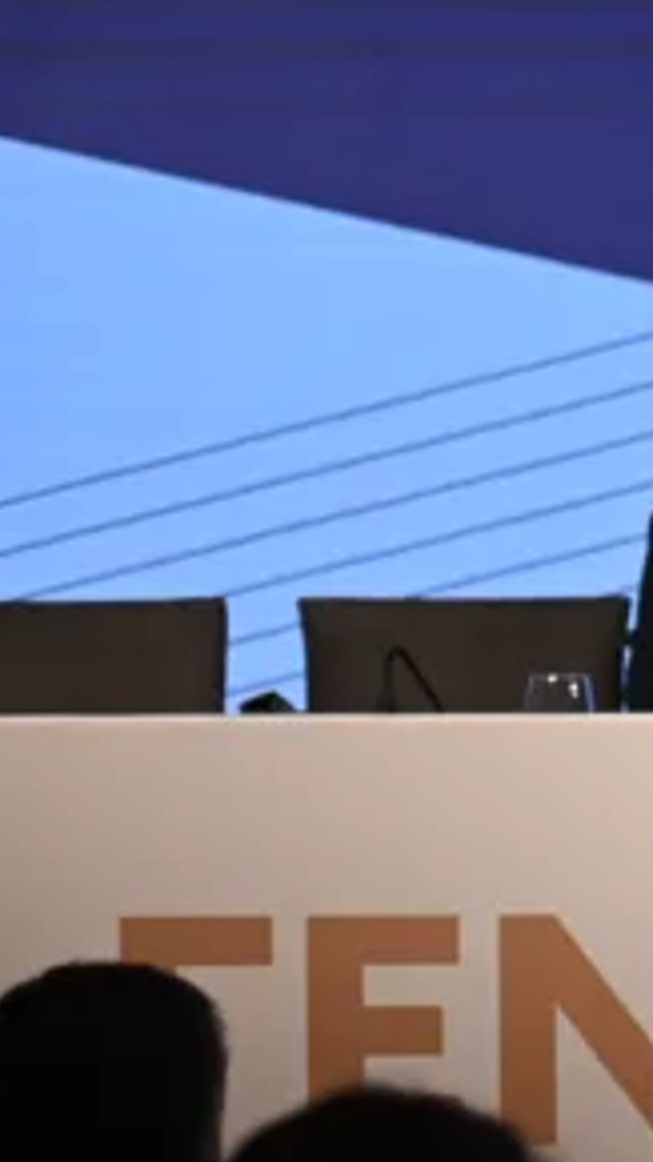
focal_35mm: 288
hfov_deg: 4.1
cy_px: 439
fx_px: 8870
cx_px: 1831
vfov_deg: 7.5
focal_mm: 78
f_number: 2.8
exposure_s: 1/500
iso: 1600
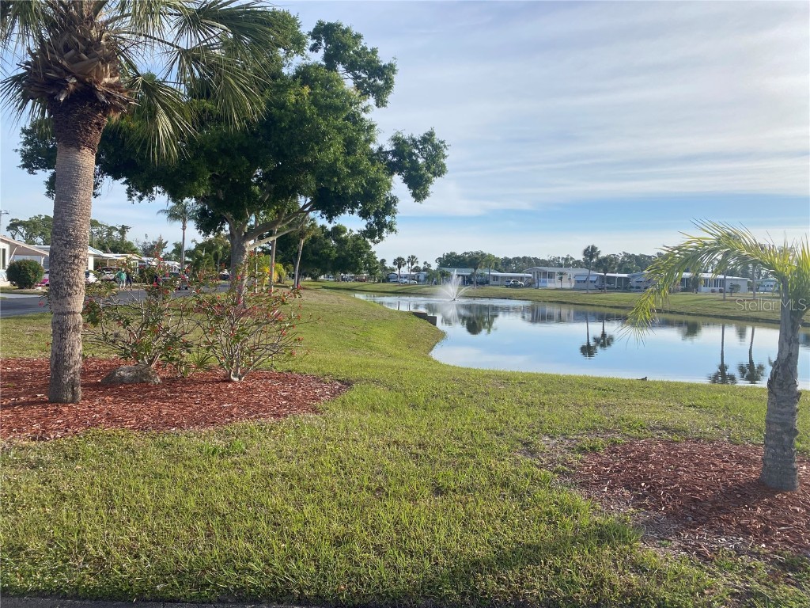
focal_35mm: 26
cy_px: 304
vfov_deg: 53.1
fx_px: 608
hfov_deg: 67.3
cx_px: 405
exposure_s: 1/2817
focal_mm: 4.25
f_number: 1.8
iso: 32
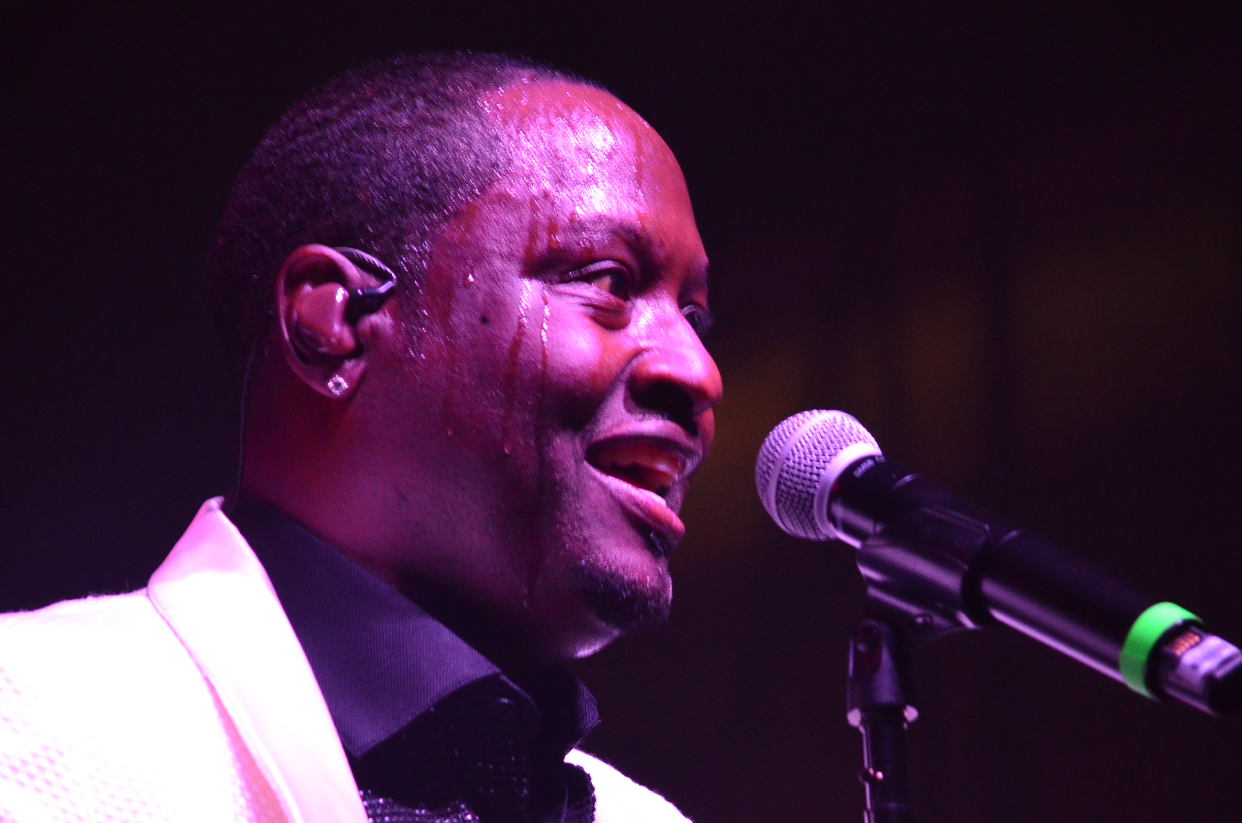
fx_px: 10845
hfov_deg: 6.6
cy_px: 412
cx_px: 621
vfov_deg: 4.3
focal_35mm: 315
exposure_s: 1/100
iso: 3200
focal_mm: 210
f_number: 8
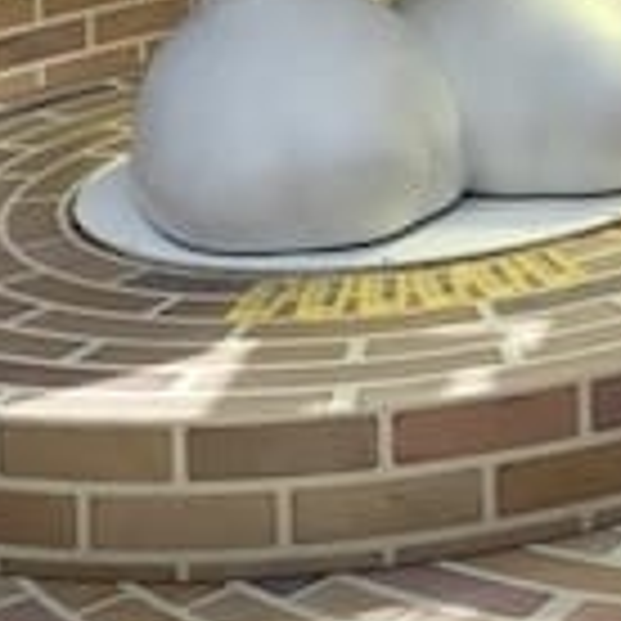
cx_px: 1035
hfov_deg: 13.6
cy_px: -392
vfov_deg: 13.6
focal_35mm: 118
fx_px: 2395
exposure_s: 1/714
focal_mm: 6.3
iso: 12
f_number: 1.7
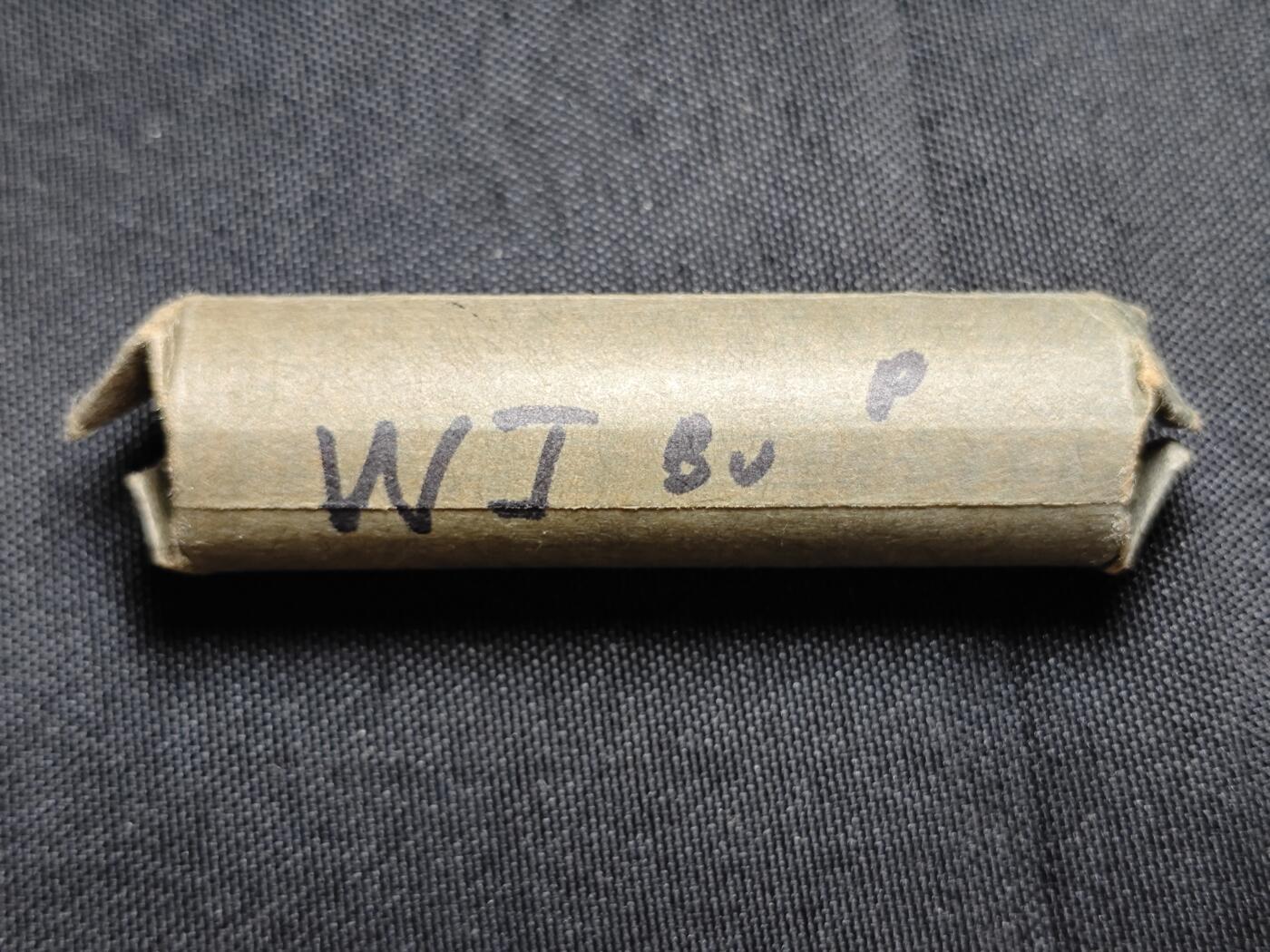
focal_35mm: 49
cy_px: 476
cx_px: 635
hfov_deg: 38.9
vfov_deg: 29.7
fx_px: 1798
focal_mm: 5.84
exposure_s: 1/81.1
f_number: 1.6
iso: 200
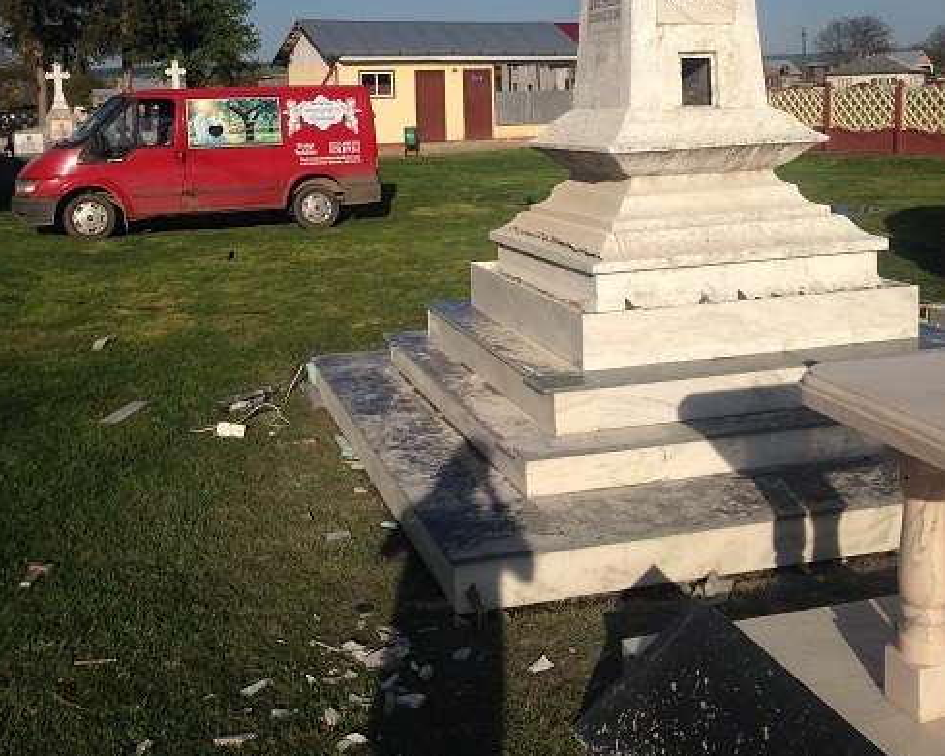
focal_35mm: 44
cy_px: 205
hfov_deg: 42.0
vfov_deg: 33.6
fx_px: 1230
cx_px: 465
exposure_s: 1/3195
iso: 50
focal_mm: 4.12
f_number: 2.4
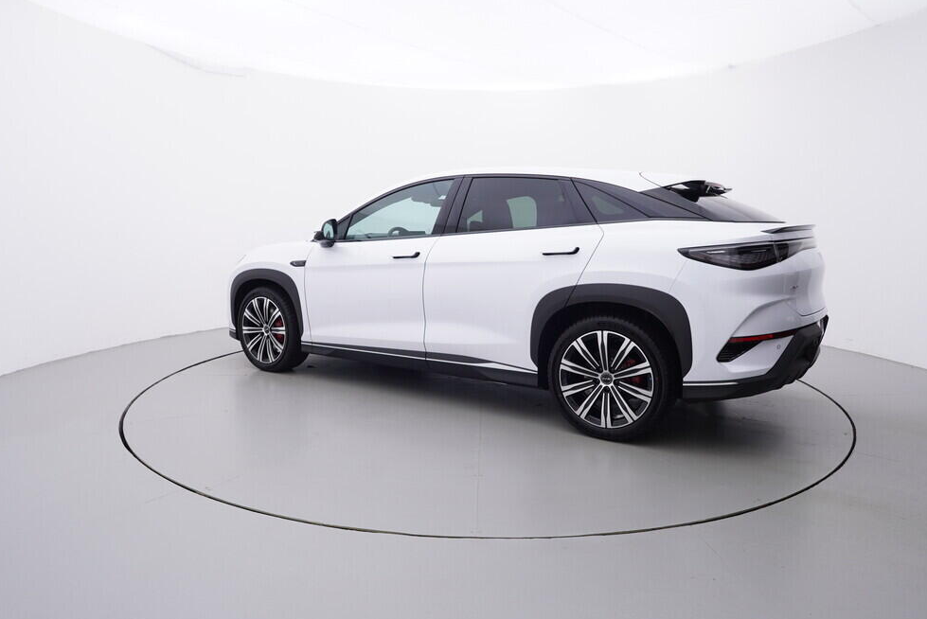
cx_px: 463
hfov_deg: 74.8
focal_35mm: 24
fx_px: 606
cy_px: 321
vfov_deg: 54.1
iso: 200
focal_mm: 15
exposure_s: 1/80
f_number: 5
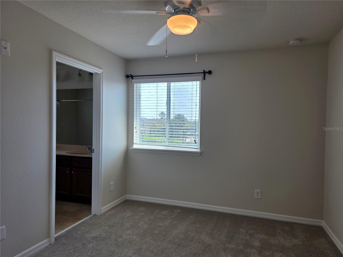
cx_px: 172
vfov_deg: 58.9
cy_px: 128
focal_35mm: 23
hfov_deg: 73.9
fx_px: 228
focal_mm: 6.3
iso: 12
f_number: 1.7
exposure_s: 1/120
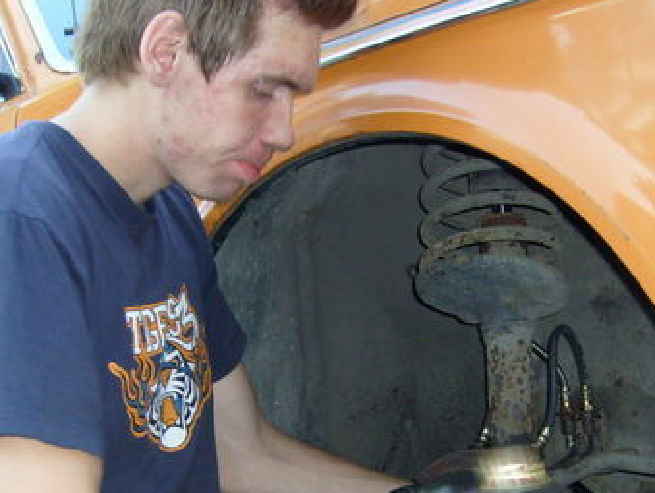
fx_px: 1250
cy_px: 358
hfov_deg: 29.3
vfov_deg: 22.1
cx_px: 371
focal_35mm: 66
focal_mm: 5.8
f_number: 2.8
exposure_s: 1/45
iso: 100
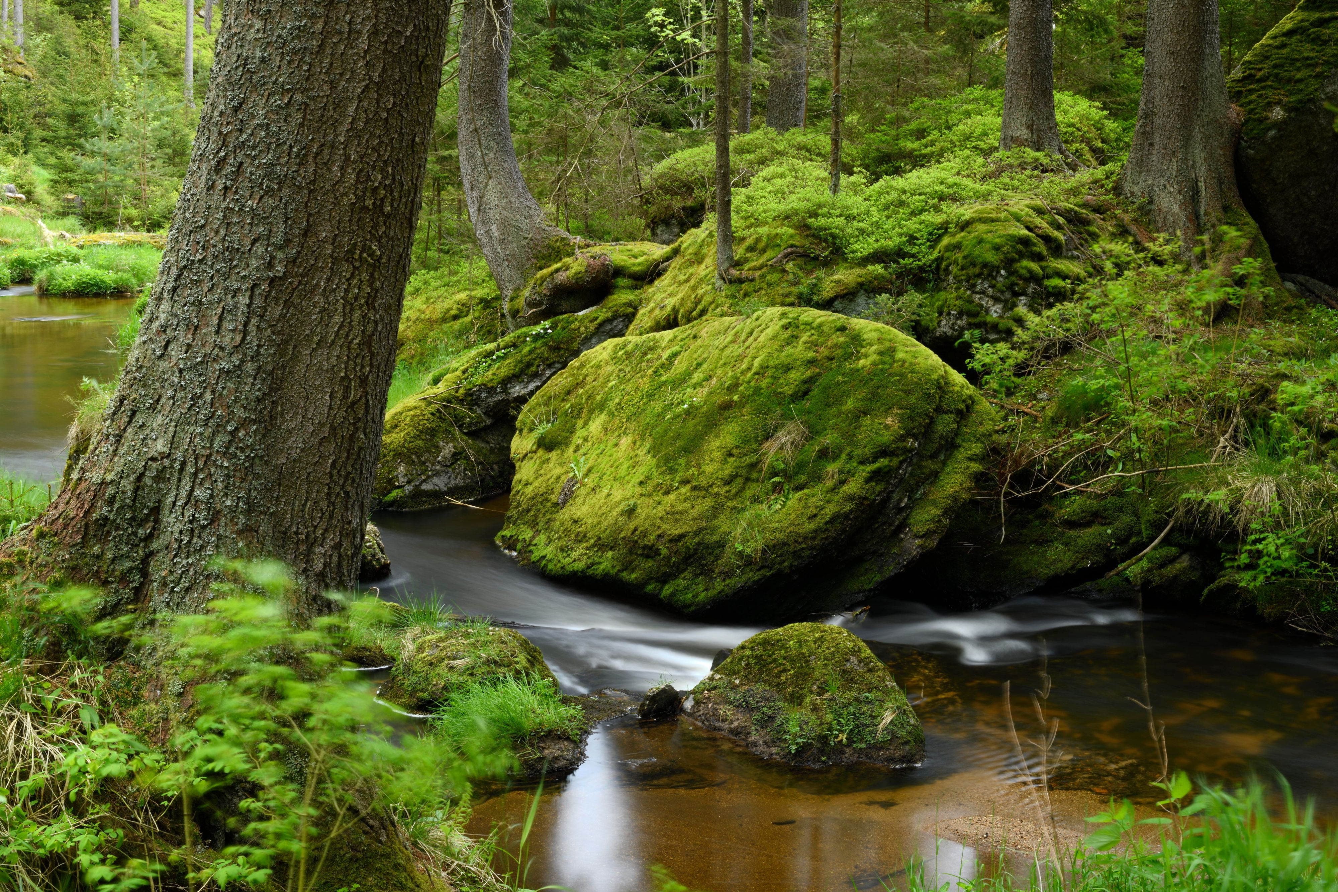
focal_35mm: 50
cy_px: 446
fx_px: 1858
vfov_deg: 27.0
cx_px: 669
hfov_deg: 39.6
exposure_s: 6
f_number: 16
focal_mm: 50
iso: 31
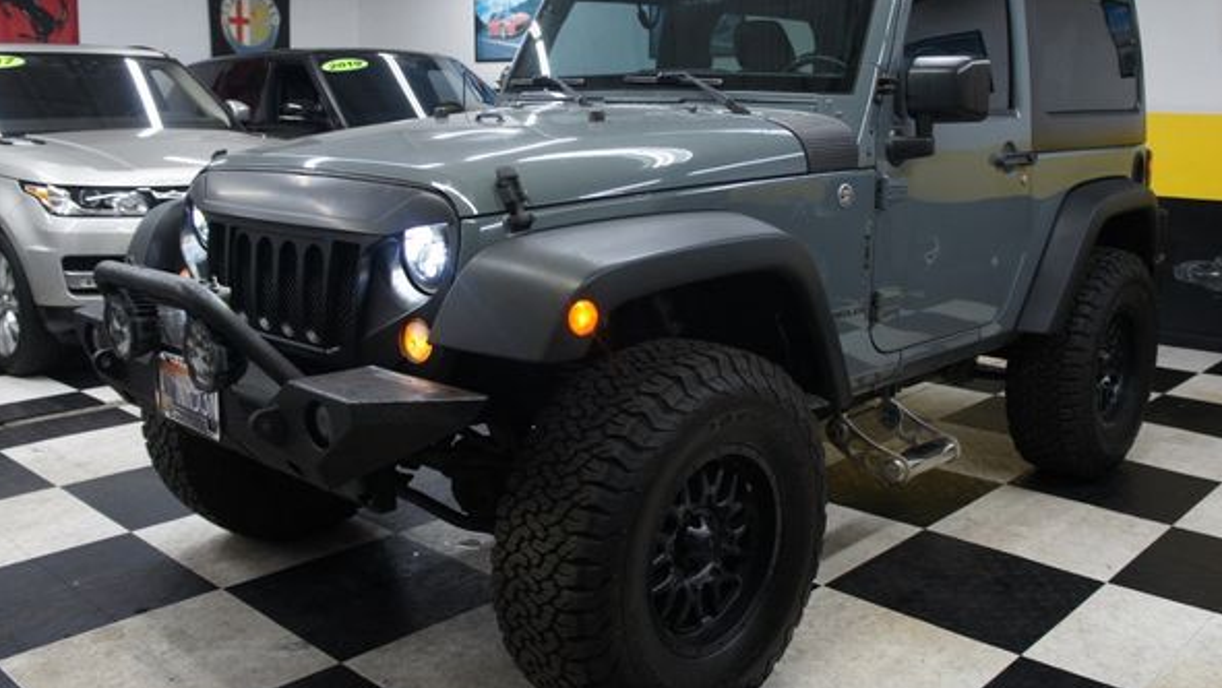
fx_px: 1102
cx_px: 643
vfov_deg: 34.7
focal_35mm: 34
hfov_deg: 58.0
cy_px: 320
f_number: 4
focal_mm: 20
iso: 320
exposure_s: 1/30
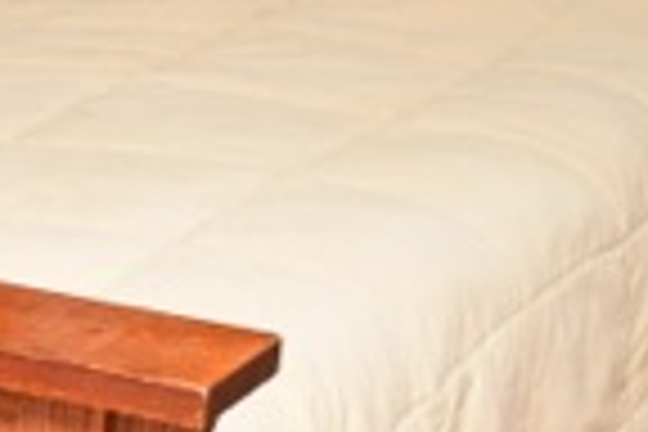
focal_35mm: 187
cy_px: 700
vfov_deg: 7.2
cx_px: -756
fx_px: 3366
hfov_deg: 10.0
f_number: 5.6
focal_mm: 28
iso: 800
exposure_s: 1/125
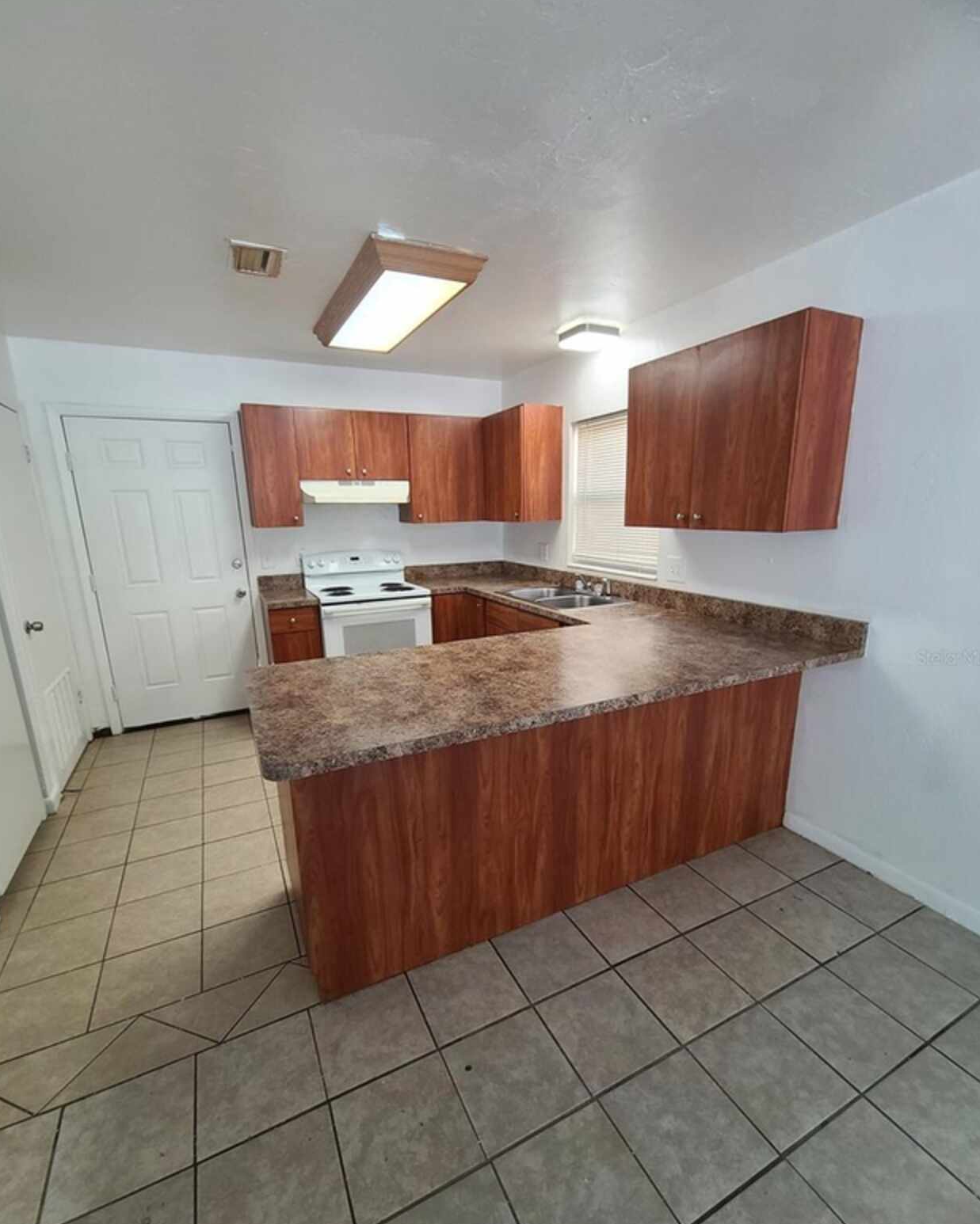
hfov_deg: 88.0
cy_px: 657
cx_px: 490
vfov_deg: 100.5
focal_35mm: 14
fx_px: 508
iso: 320
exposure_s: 1/60
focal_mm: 2.2
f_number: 2.2
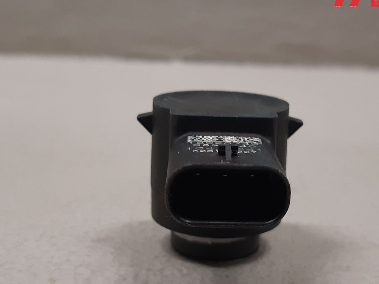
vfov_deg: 36.7
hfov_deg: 47.7
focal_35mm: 39
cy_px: 173
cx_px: 220
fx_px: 427
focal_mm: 3.93
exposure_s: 1/50
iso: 125
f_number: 1.7
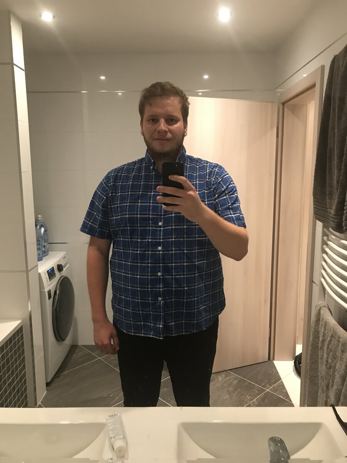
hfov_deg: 49.7
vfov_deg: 63.4
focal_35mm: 28
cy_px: 232
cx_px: 174
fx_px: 374
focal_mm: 3.99
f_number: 1.8
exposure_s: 1/17
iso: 100
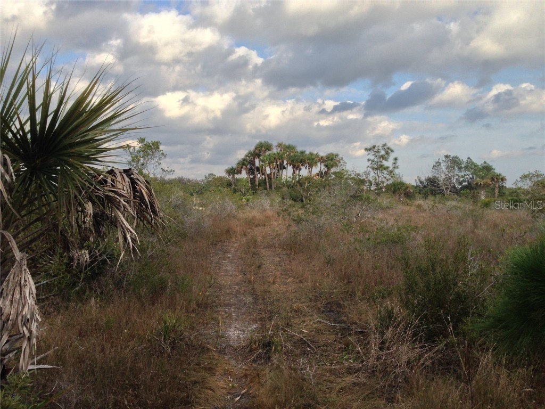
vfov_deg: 42.9
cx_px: 272
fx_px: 520
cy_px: 204
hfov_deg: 55.4
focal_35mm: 33
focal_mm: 4.12
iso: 50
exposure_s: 1/695
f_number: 2.4
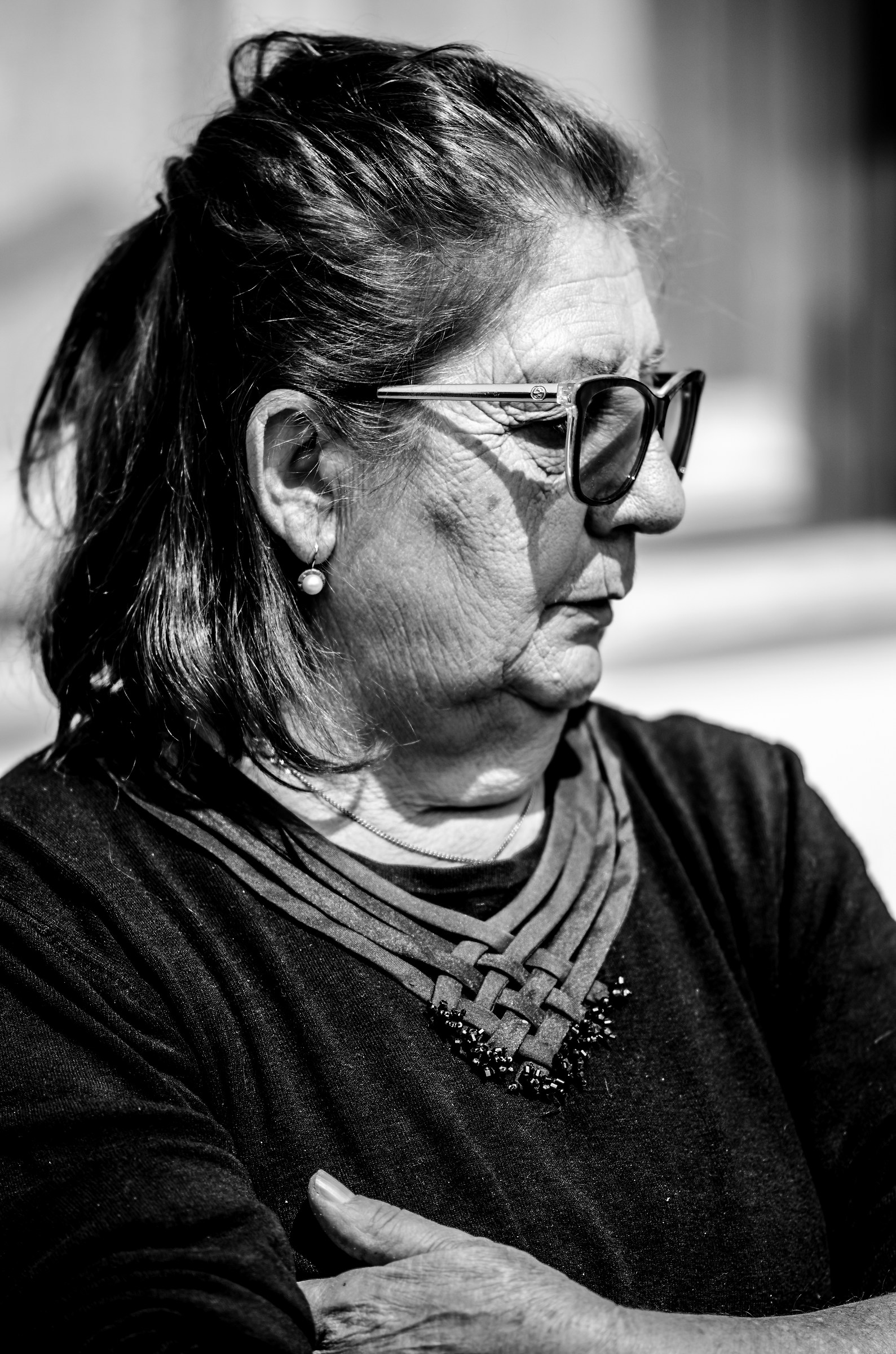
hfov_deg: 10.7
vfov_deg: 16.1
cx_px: 448
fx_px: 4782
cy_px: 677
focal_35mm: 128
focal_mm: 85
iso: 100
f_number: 1.8
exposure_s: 1/4000
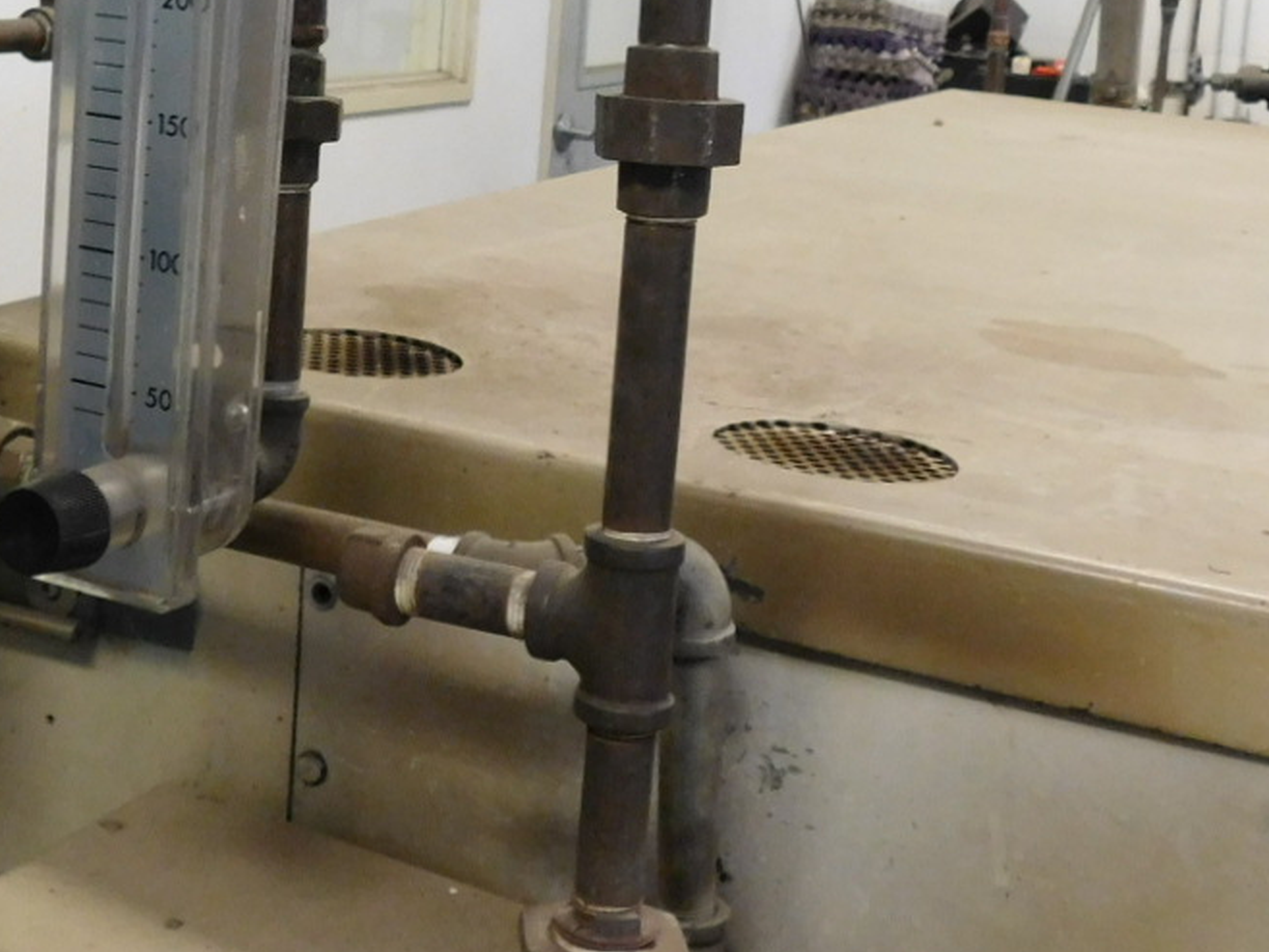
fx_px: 2053
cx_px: 419
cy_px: 174
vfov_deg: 25.6
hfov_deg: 34.0
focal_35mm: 56
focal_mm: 4
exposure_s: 1/30
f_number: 3
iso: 320
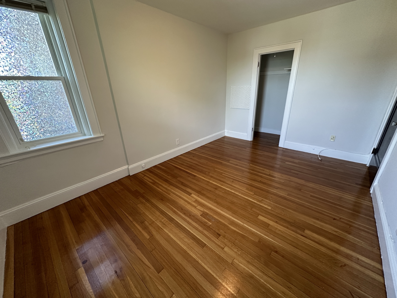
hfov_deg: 102.1
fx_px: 161
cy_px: 149
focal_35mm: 14
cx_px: 198
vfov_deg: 85.7
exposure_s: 1/63
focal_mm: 2.22
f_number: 2.2
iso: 200
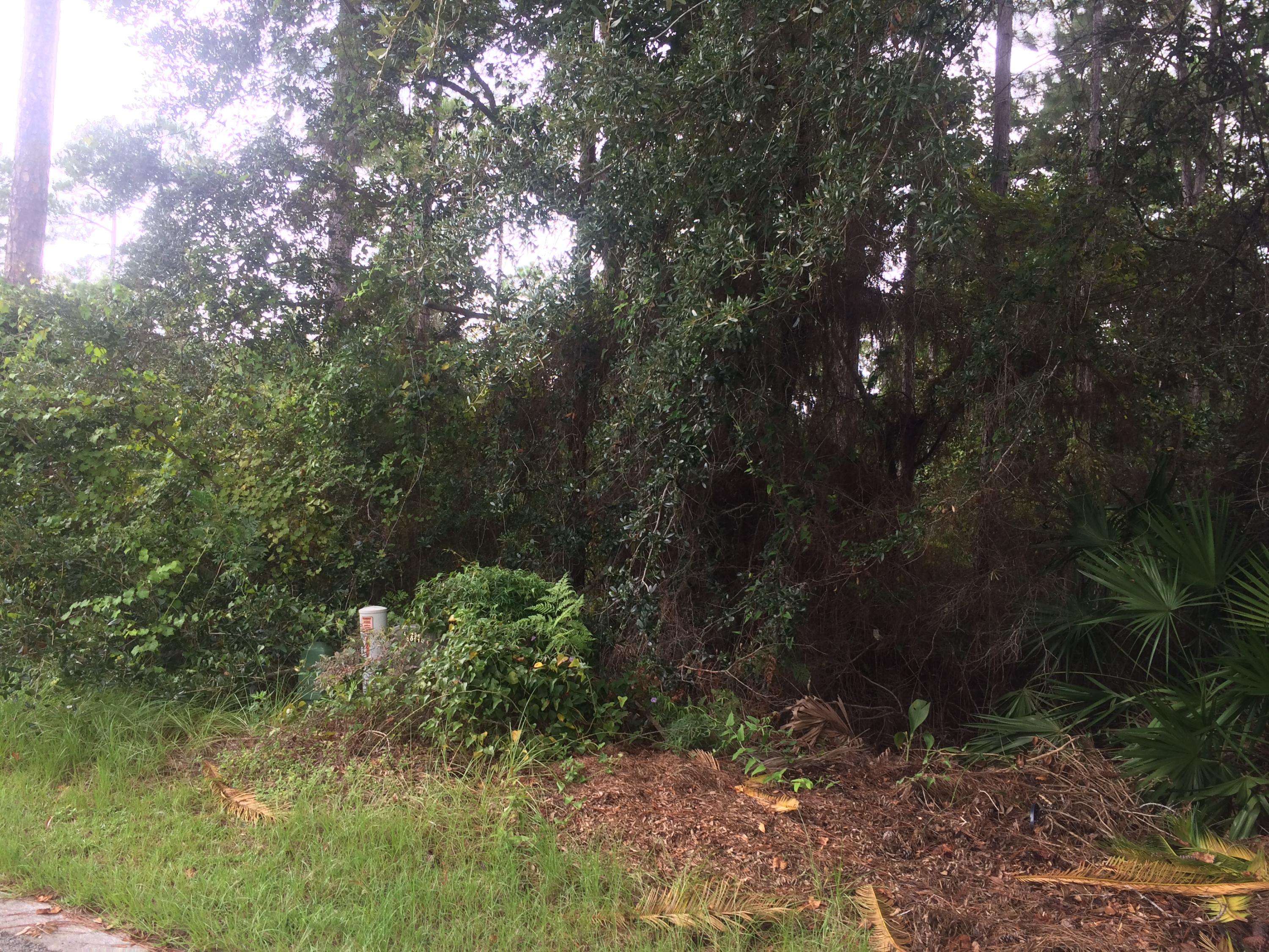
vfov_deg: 48.2
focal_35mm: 29
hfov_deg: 61.7
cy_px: 476
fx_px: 1063
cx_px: 634
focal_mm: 4.15
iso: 40
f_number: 2.2
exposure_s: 1/120
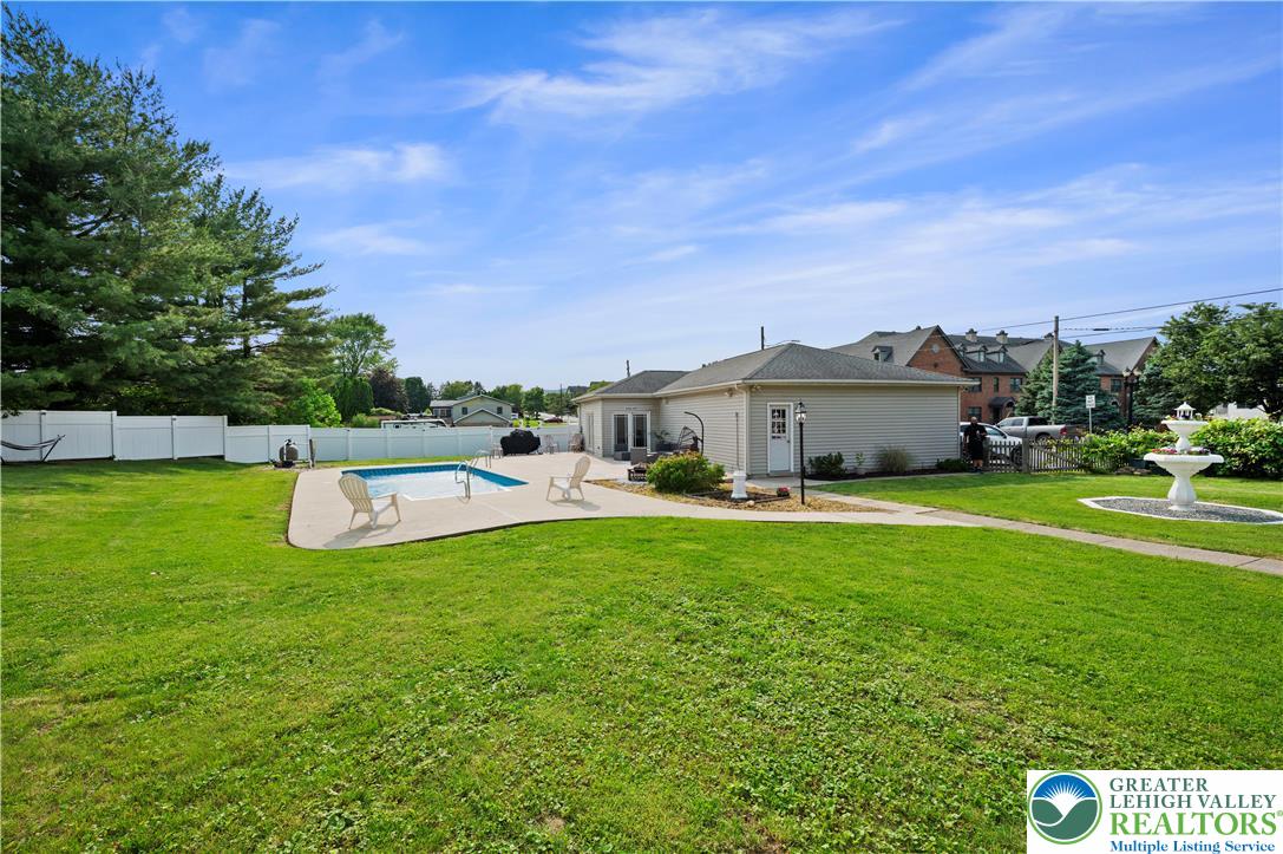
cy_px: 427
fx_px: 499
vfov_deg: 81.1
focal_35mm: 14
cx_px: 642
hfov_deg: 104.3
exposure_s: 1/320
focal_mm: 14
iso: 320
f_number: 9
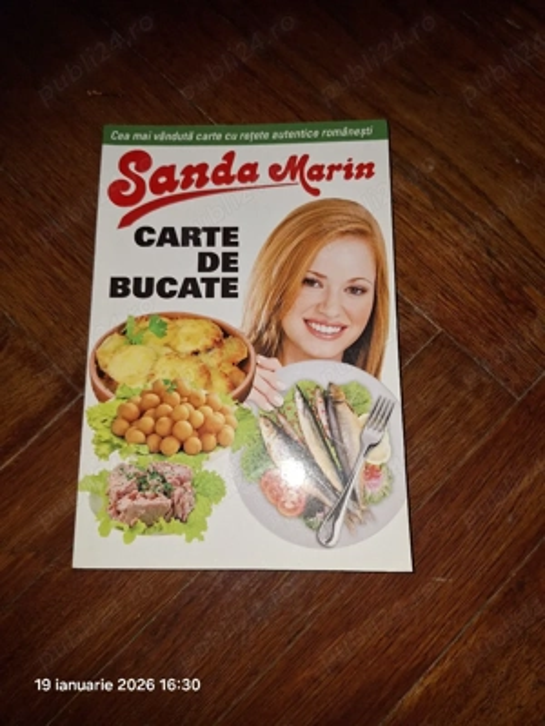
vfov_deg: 73.9
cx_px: 272
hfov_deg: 58.9
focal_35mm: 23
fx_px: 483
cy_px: 363
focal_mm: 5.54
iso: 50
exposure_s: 1/100
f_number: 1.8
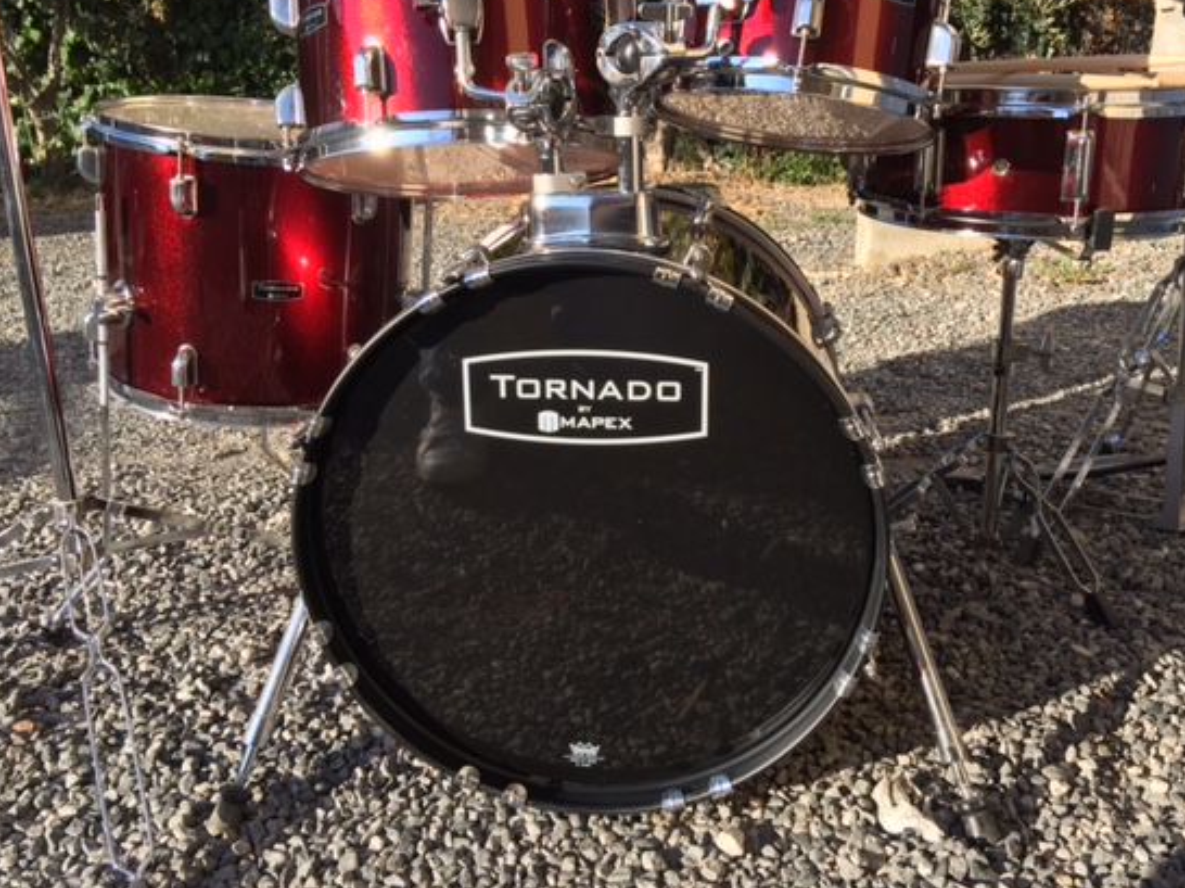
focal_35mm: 34
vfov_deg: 41.7
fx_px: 1163
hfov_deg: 53.9
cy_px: 384
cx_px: 638
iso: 32
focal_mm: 4.15
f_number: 2.2
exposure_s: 1/898
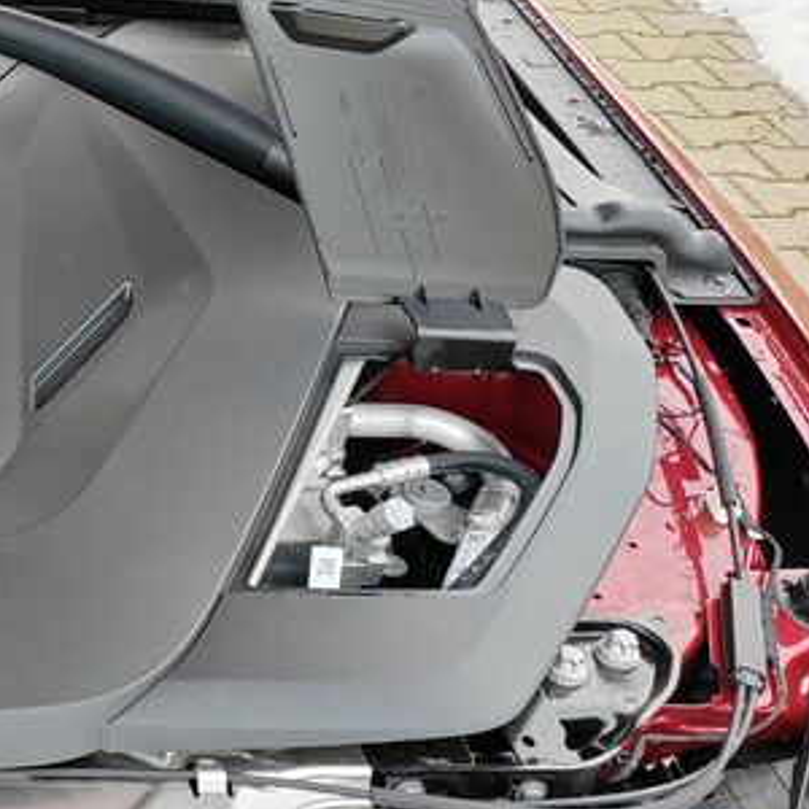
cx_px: -321
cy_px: 406
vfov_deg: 25.4
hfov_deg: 22.0
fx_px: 1798
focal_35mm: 68
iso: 100
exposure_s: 1/170
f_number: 1.9
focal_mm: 5.52
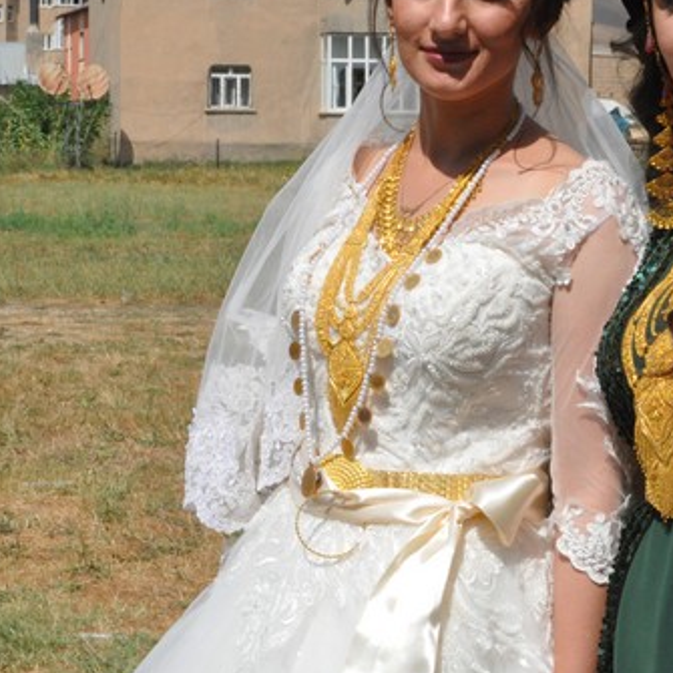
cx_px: 342
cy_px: 264
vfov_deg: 14.5
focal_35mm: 120
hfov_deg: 14.5
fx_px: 2637
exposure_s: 1/640
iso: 1250
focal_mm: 45
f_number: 25
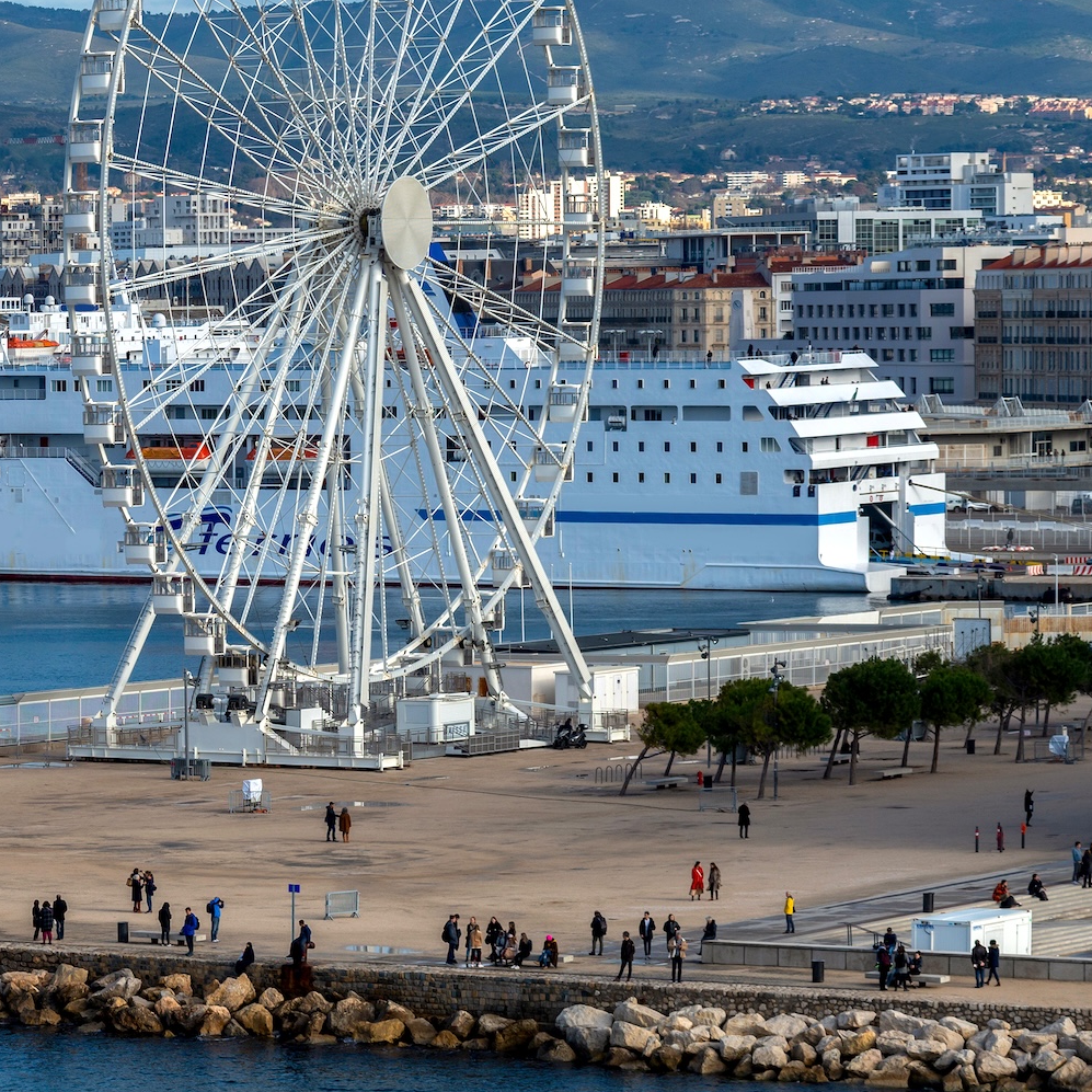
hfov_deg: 9.8
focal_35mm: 176
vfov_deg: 9.9
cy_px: 361
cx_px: -199
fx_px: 6282
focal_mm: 86
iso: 200
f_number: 8
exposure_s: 1/500
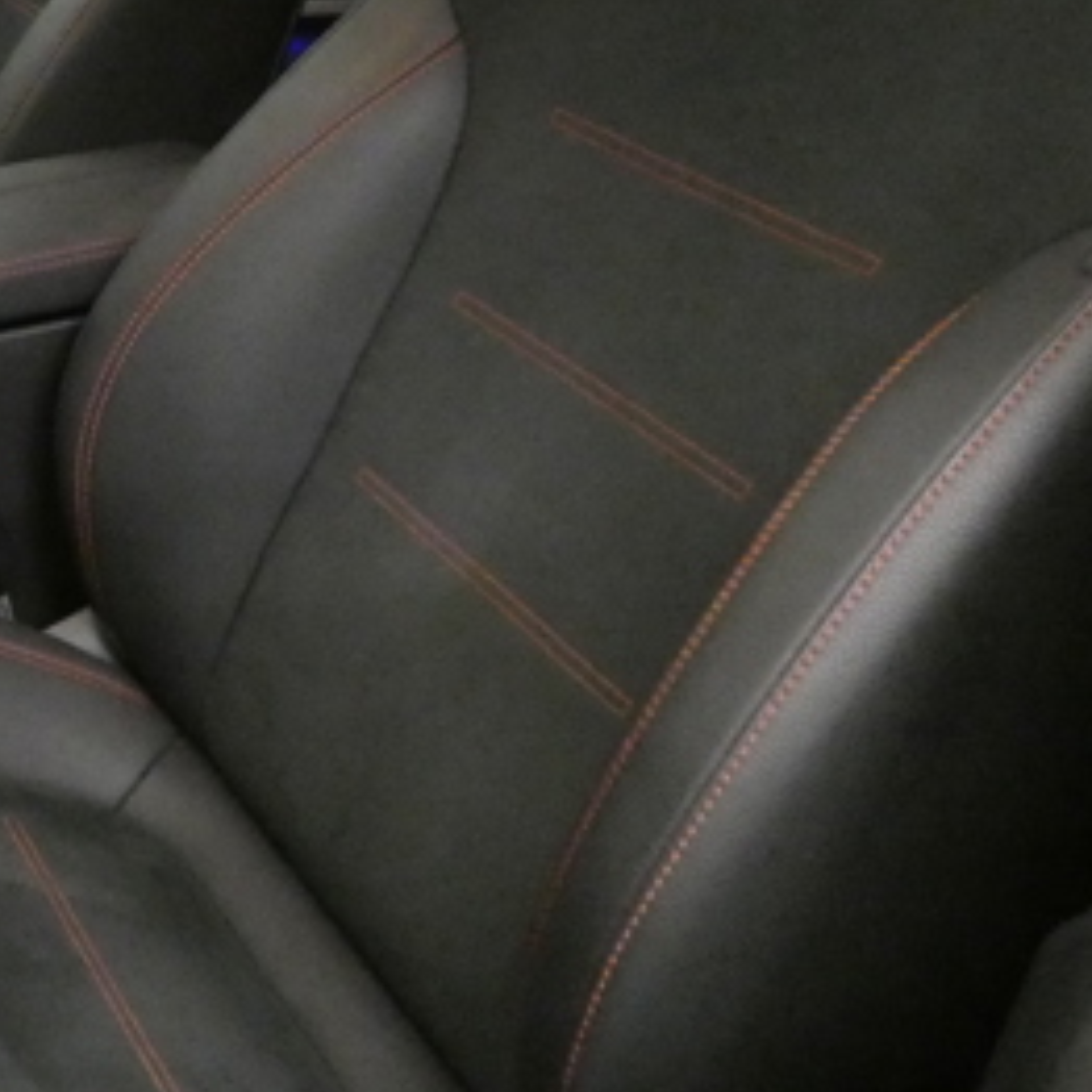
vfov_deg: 30.7
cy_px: 196
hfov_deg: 28.6
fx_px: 1927
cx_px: -117
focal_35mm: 54
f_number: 2.8
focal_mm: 3.6
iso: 1600
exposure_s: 1/25
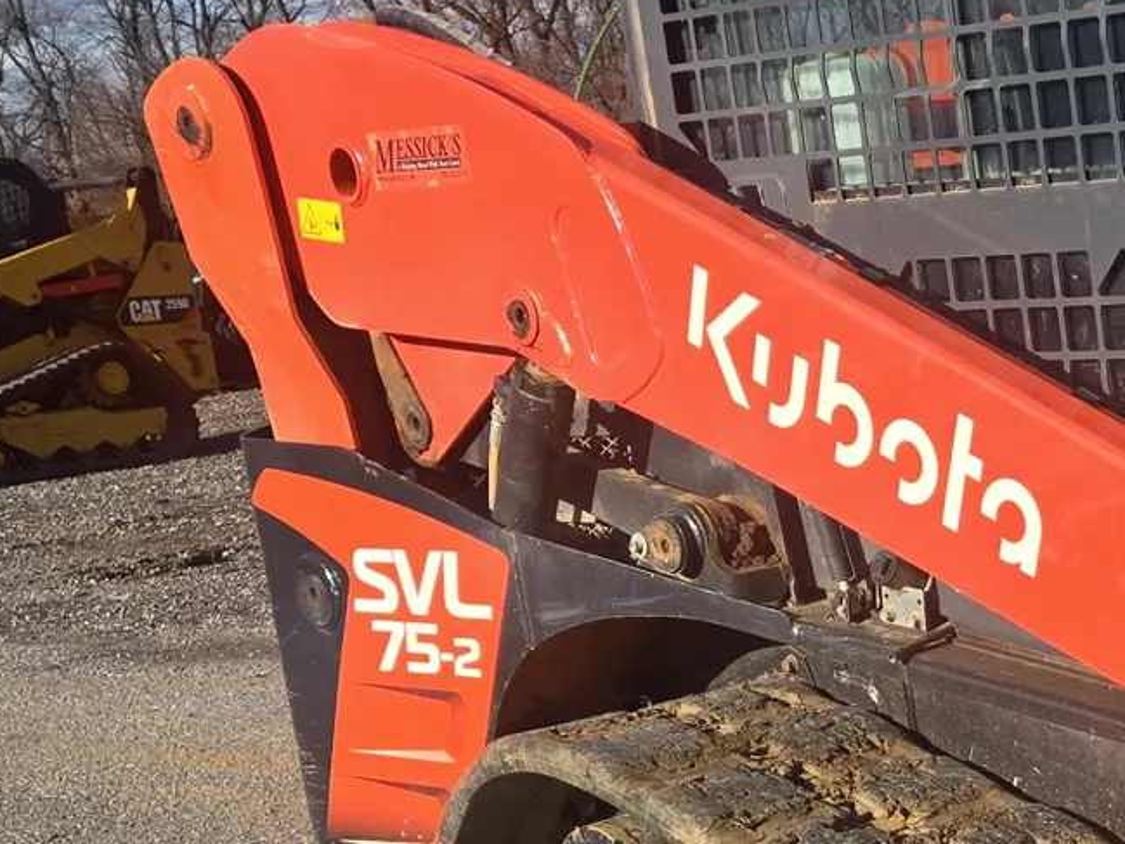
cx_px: 1264
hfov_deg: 21.7
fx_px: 2763
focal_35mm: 85
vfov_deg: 16.9
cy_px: 879
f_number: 1.8
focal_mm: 5.4
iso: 25
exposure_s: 1/2027
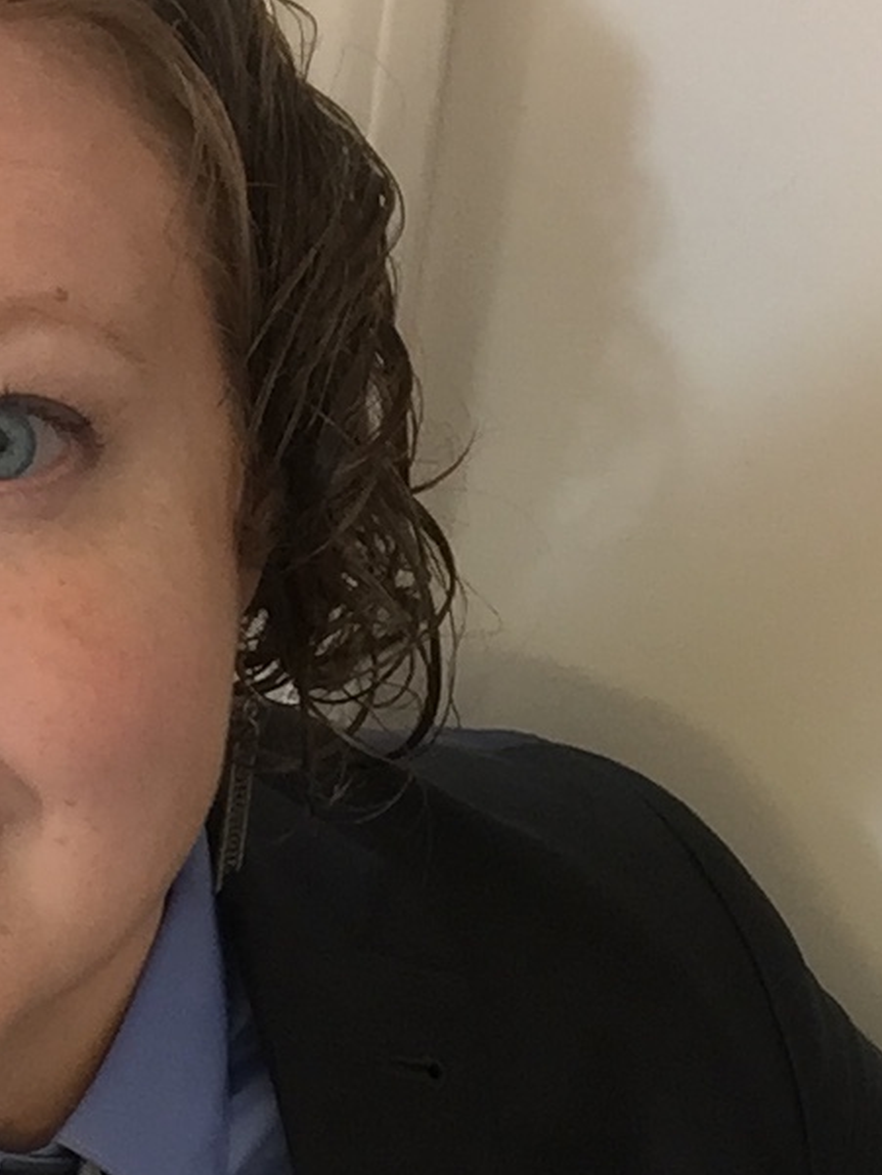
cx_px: 266
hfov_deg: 22.1
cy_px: 978
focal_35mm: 66
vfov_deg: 28.6
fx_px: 2241
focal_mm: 2.65
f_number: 2.2
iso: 125
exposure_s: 1/30
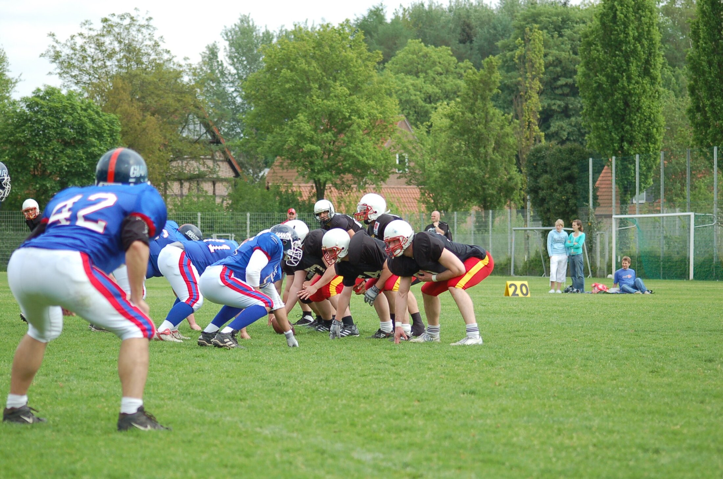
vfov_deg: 9.6
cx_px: 362
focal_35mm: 142
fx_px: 2856
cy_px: 240
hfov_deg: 14.4
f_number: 4.2
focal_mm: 95
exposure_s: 1/1000
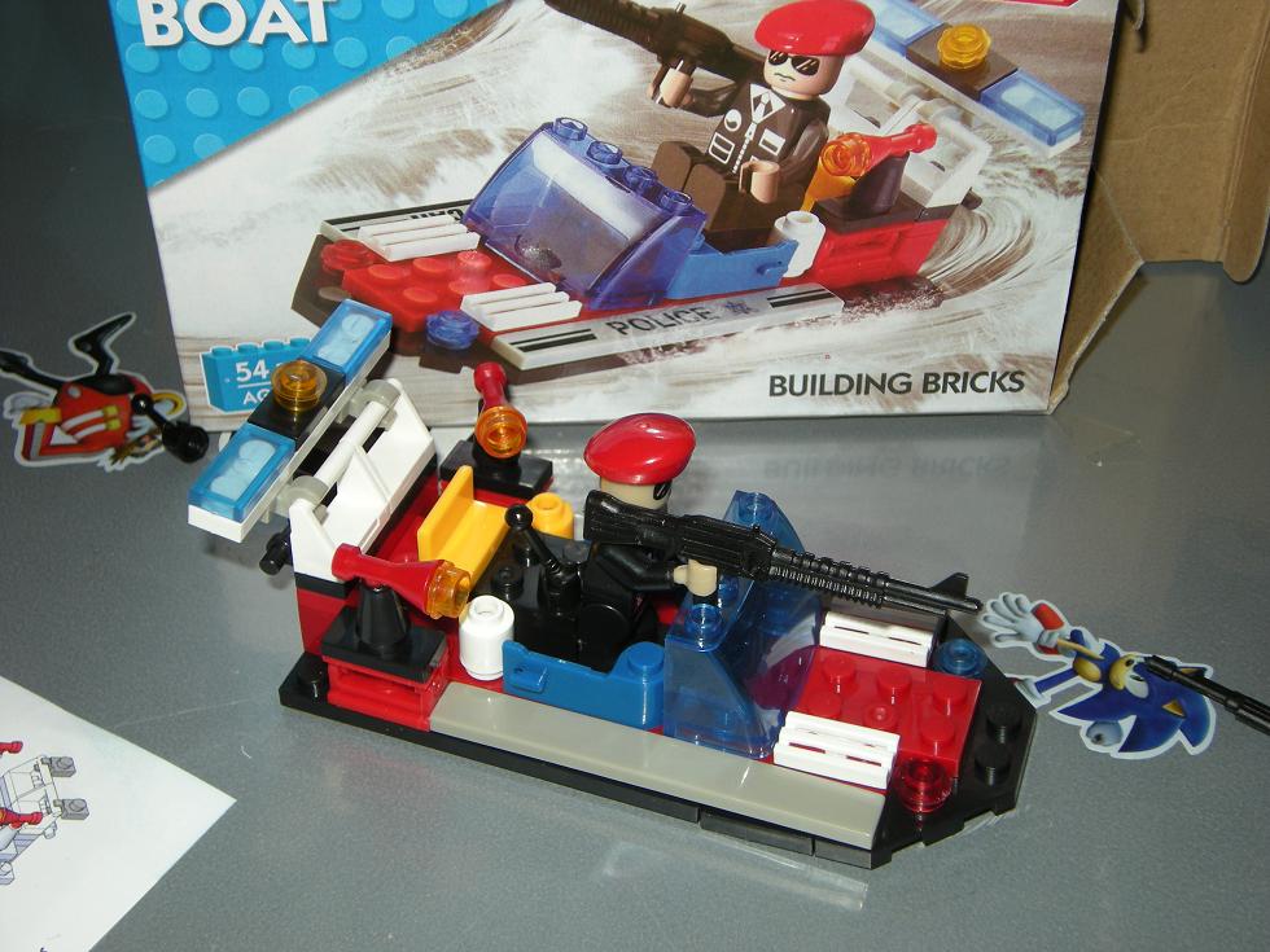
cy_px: 476
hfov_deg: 36.8
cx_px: 635
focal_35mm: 52
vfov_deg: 28.0
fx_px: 1908
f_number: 3.8
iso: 64
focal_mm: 8.8
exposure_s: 1/60
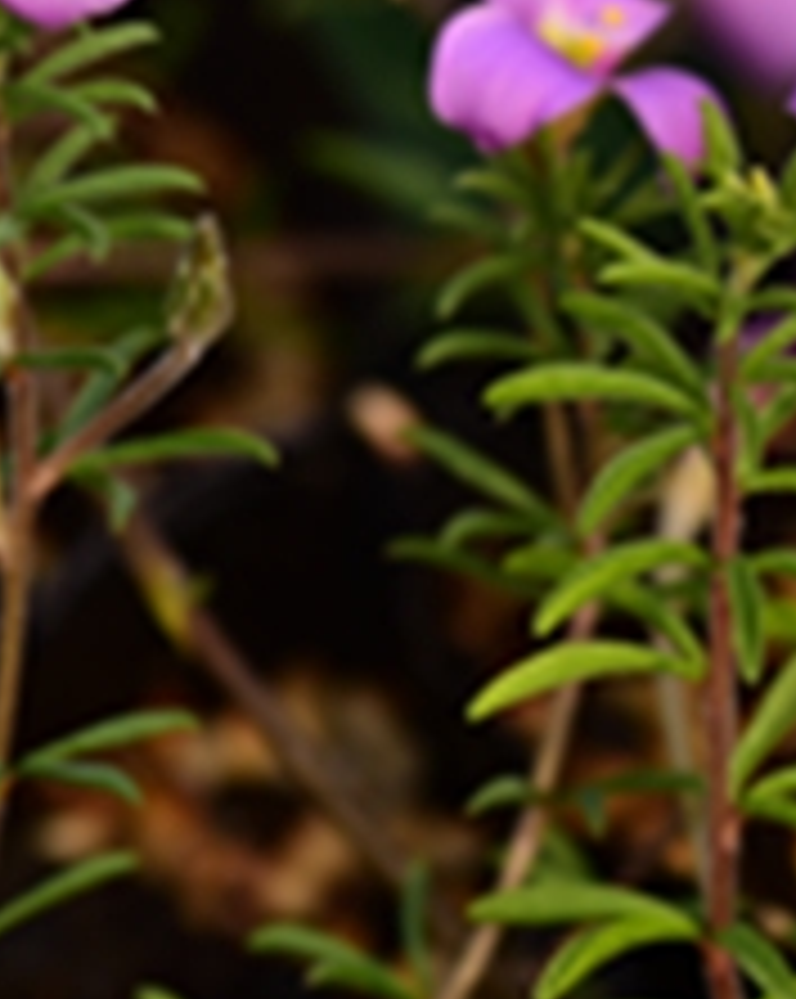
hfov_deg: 4.3
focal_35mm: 356
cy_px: 27
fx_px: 10505
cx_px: 890
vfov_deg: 5.4
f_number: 8
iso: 160
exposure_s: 1/320
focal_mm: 105
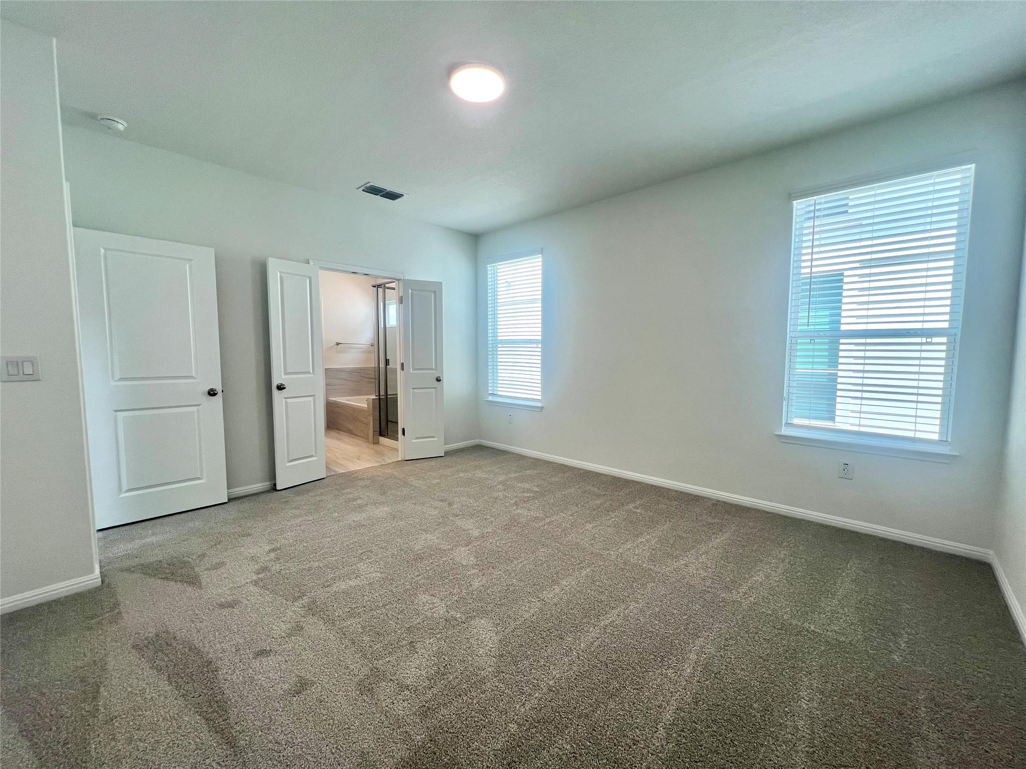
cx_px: 513
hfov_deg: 106.2
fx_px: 385
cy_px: 384
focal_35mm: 13
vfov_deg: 89.9
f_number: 1.8
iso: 50
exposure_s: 1/120
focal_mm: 1.57
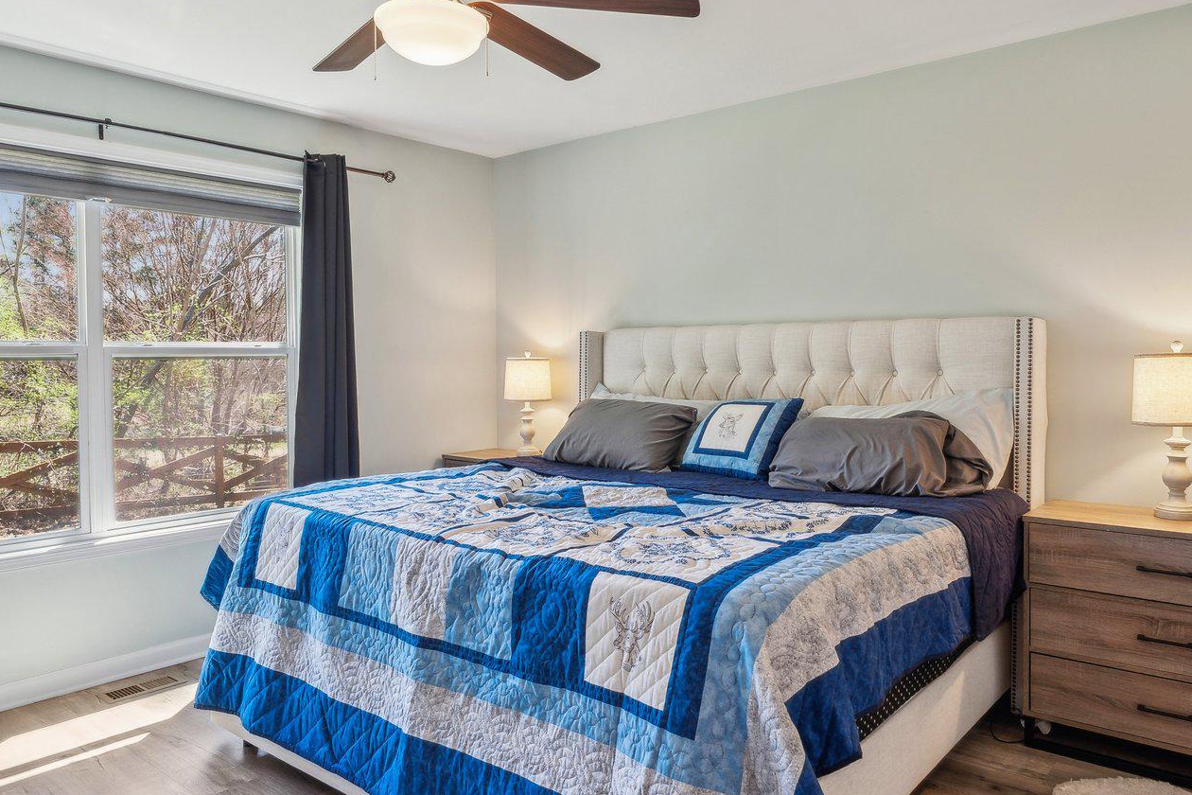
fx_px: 888
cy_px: 392
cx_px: 601
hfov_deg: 67.8
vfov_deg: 48.2
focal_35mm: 27
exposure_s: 1/10
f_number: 6.3
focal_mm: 16.5
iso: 125
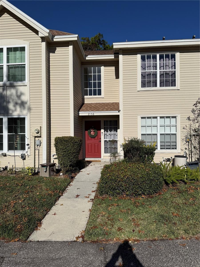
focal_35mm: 24
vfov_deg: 71.6
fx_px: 185
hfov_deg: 56.8
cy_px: 134
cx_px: 100
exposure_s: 1/14286
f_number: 1.78
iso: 80
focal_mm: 6.76
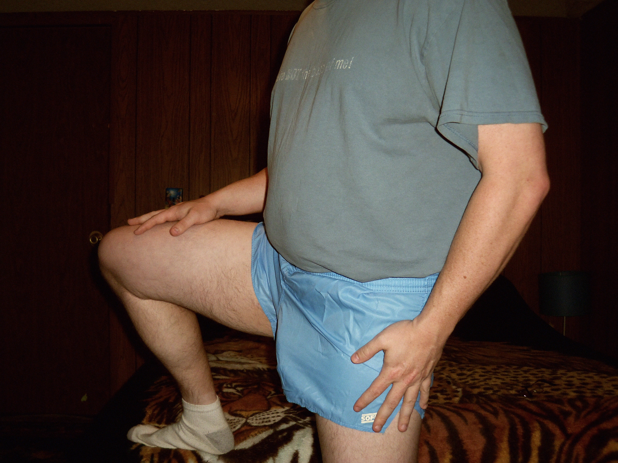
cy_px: 232
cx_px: 309
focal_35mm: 38
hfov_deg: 49.0
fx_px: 678
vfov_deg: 37.7
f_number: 4.3
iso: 100
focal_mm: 6.8
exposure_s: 1/30
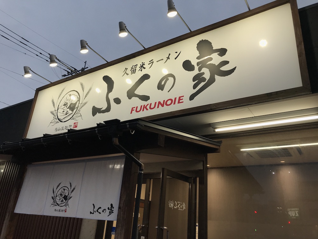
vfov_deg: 49.7
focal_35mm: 28
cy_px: 120
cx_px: 159
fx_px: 257
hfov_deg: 63.4
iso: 32
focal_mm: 3.99
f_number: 1.8
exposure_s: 1/120
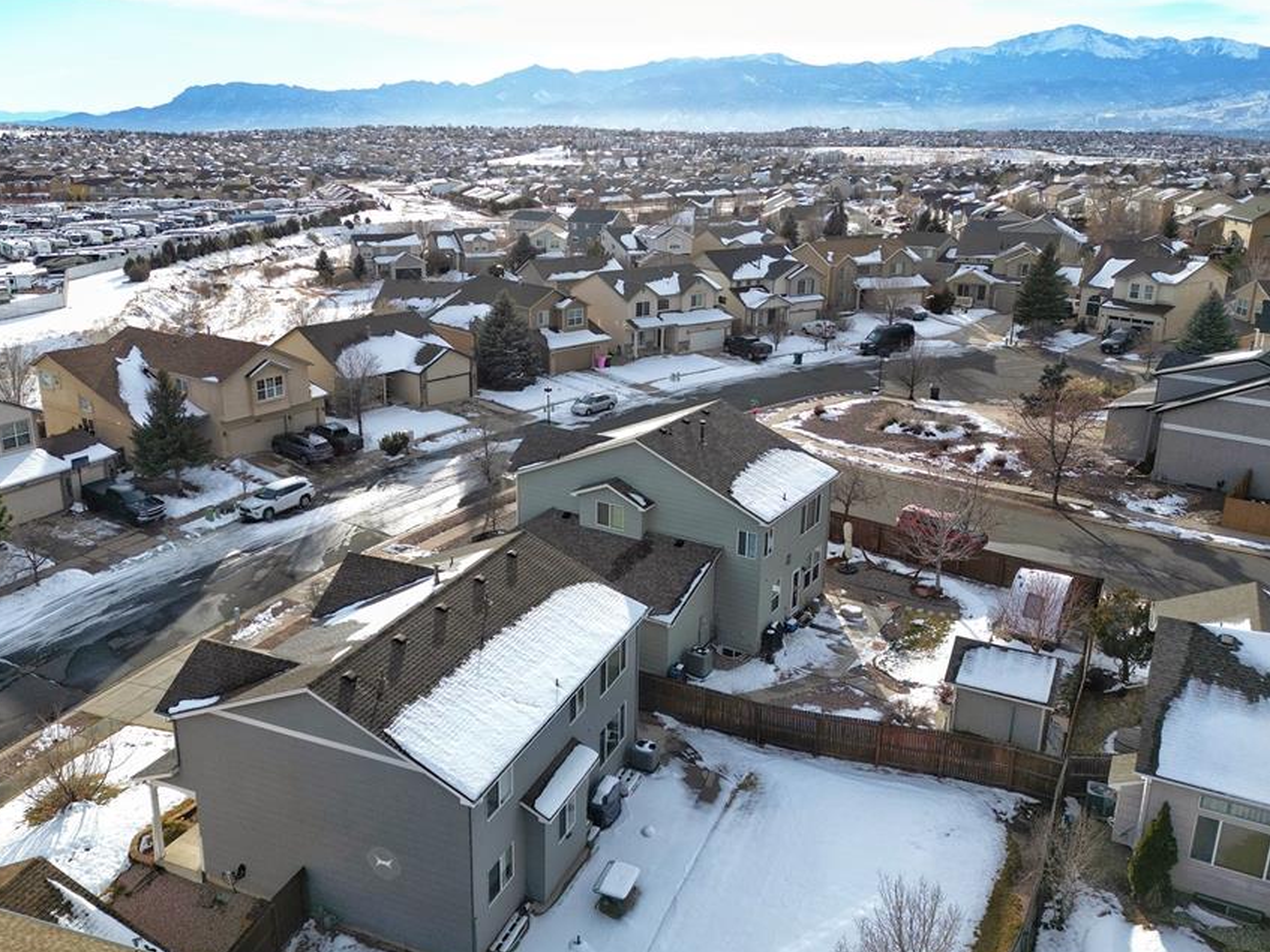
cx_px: 576
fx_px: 1064
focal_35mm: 29
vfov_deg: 48.2
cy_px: 461
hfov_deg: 61.6
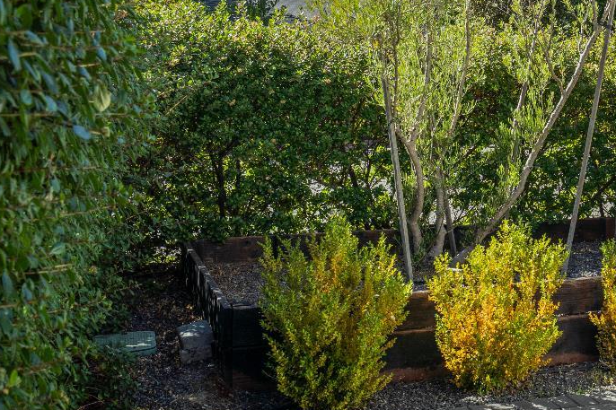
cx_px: 619
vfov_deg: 19.2
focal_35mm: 70
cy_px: 78
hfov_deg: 27.2
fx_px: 1197
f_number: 7.1
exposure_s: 1/250
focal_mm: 32
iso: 160
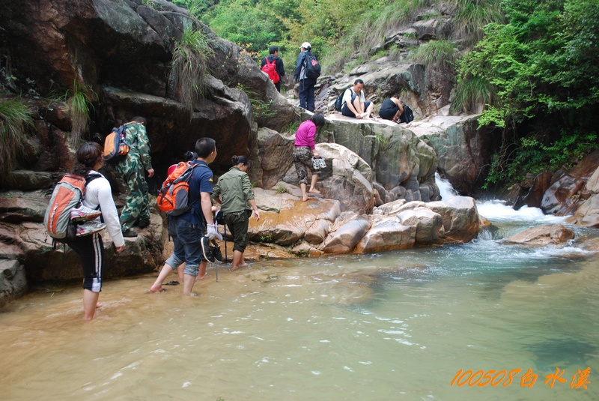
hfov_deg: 57.2
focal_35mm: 33
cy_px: 200
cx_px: 300
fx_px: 550
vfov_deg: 40.0
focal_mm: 22
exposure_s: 1/60
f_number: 4
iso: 200
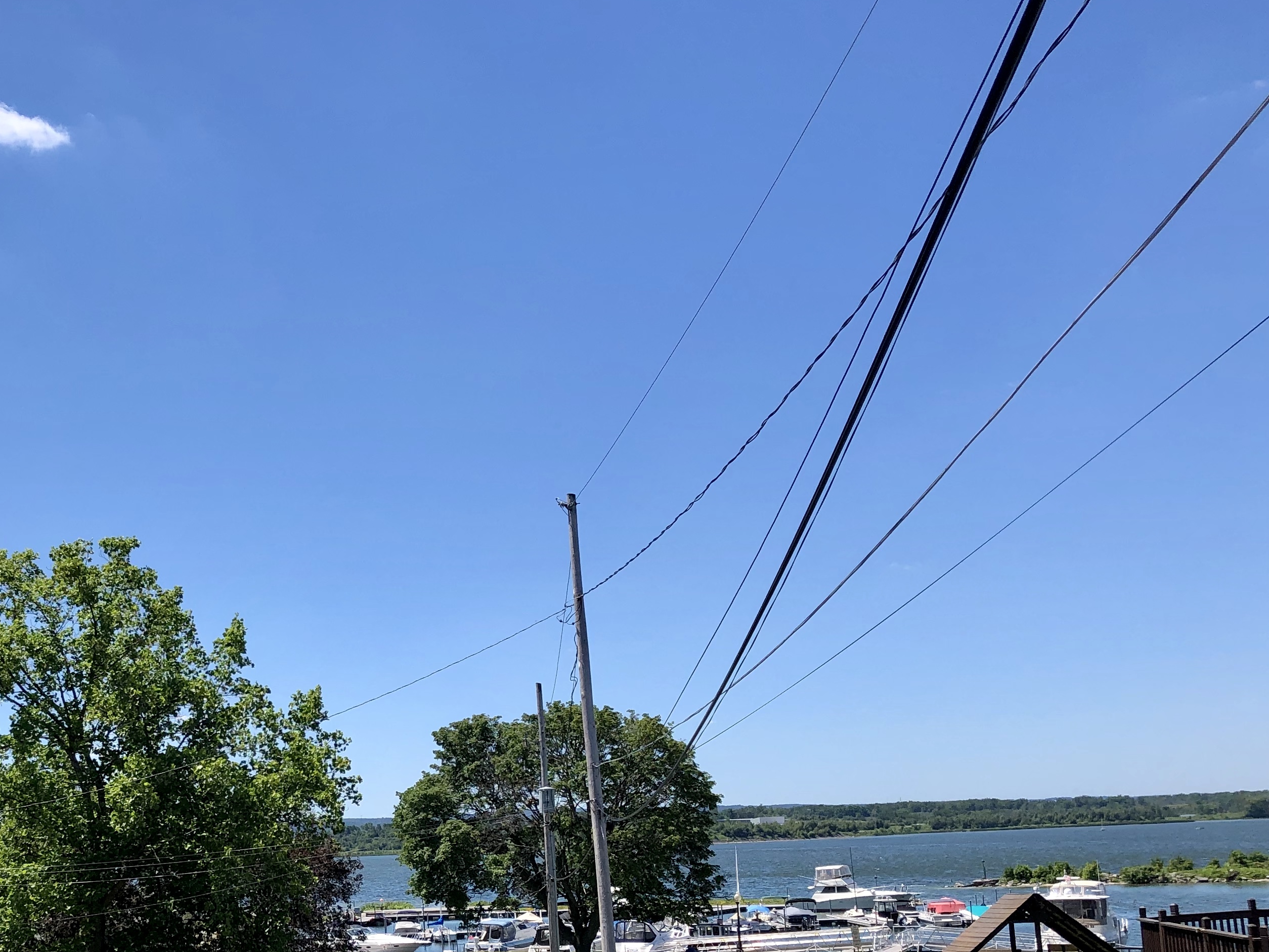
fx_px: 1650
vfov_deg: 31.6
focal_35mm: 45
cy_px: 709
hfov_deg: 40.7
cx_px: 295
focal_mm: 3.99
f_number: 1.8
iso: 20
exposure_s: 1/2000
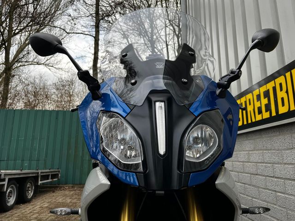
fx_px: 222
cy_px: 110
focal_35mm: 26
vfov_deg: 53.1
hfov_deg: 67.3
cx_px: 148
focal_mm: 5.1
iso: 50
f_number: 1.6
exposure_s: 1/483
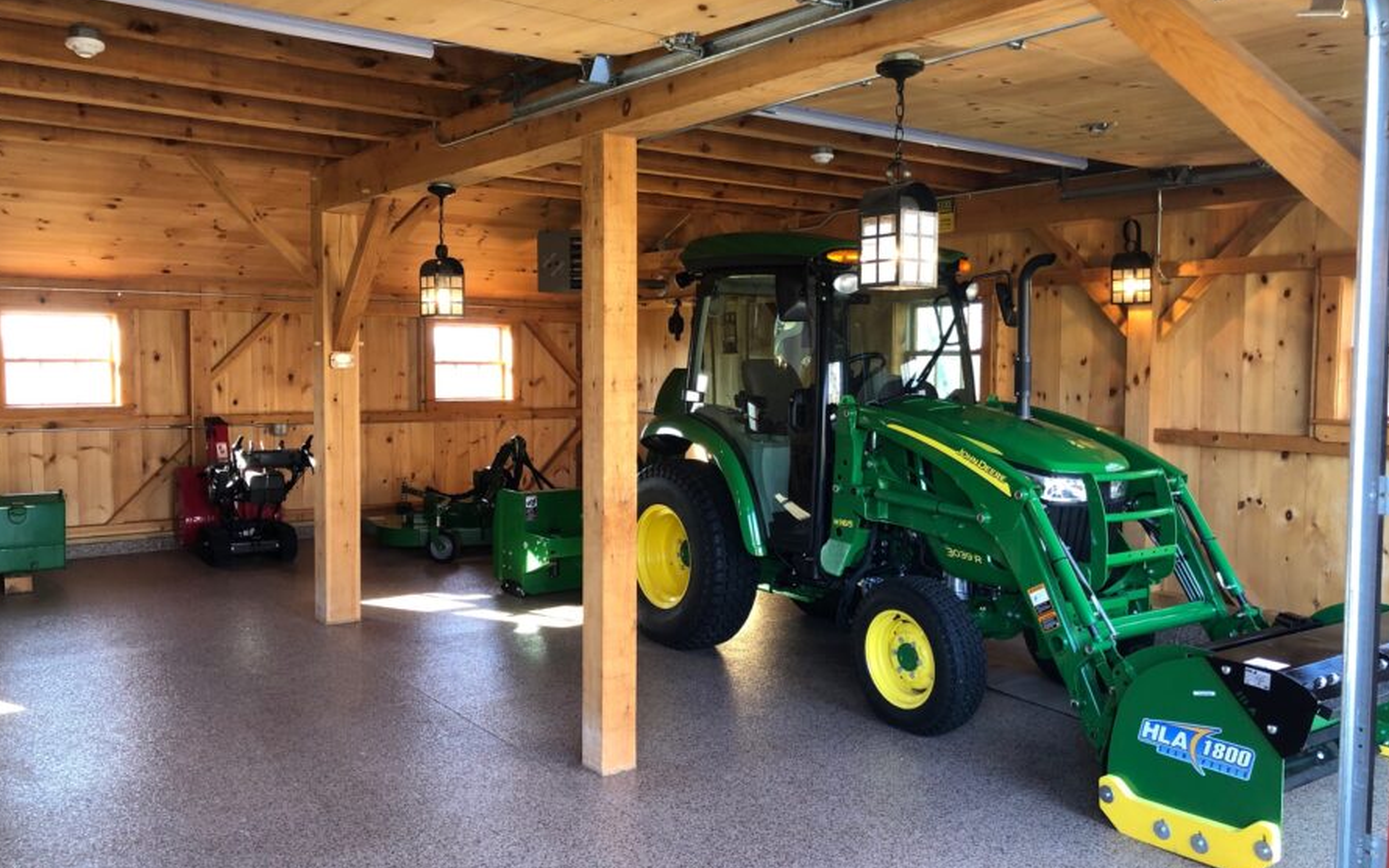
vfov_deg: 41.8
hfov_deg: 62.9
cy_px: 430
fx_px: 1135
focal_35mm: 30
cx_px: 691
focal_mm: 4
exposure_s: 1/24
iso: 32
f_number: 1.8
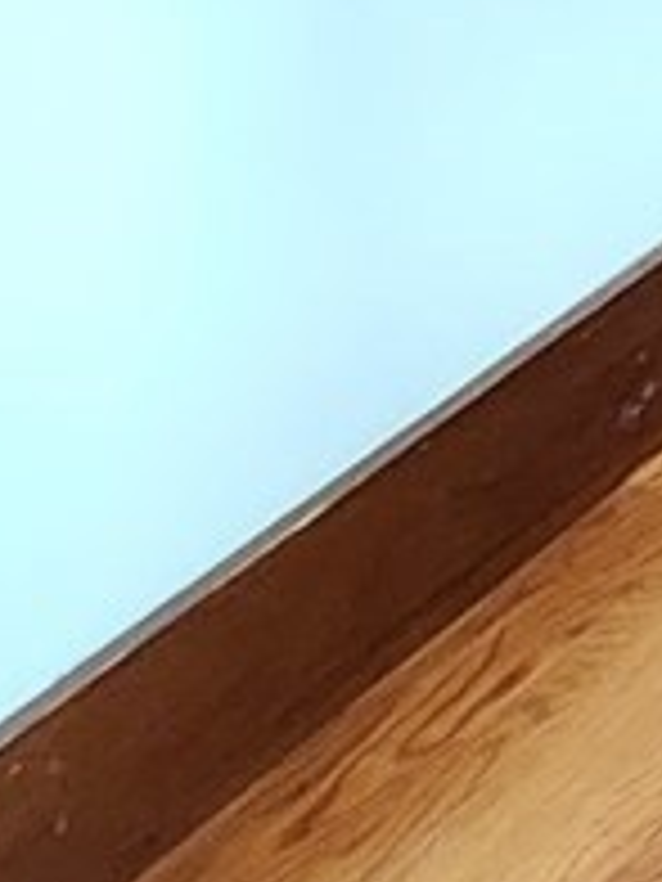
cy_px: -1134
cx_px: 1977
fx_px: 2601
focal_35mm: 102
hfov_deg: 10.4
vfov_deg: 14.2
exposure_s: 1/24
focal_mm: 2.2
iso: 640
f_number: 2.2
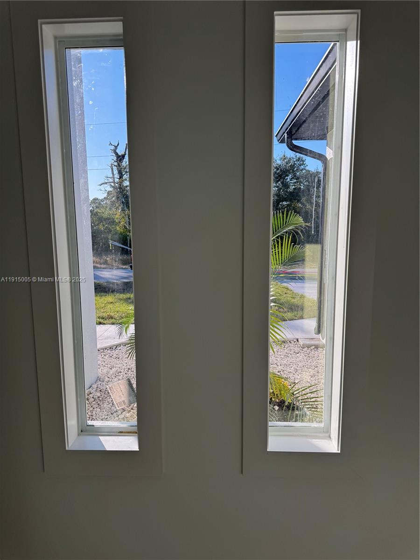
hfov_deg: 56.8
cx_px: 210
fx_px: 388
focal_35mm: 24
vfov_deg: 71.6
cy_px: 280
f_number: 1.78
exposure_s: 1/1524
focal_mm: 6.76
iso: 80
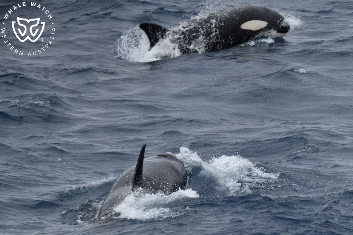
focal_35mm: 200
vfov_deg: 6.9
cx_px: 176
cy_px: 118
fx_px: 1961
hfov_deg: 10.3
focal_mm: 200
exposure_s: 1/8000
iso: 1600
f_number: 5.3
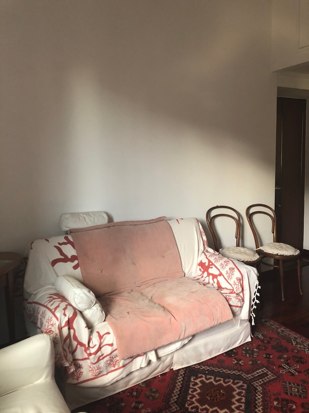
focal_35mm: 28
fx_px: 333
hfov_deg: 49.7
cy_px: 206
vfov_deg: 63.4
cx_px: 154
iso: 32
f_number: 1.8
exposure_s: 1/30
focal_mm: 4
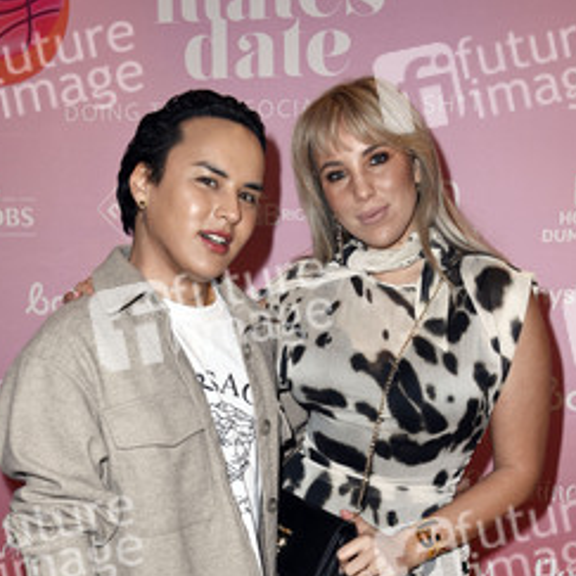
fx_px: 1261
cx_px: 280
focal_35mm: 67
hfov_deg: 25.7
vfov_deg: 25.4
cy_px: 434
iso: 800
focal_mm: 48
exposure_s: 1/200
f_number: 5.6
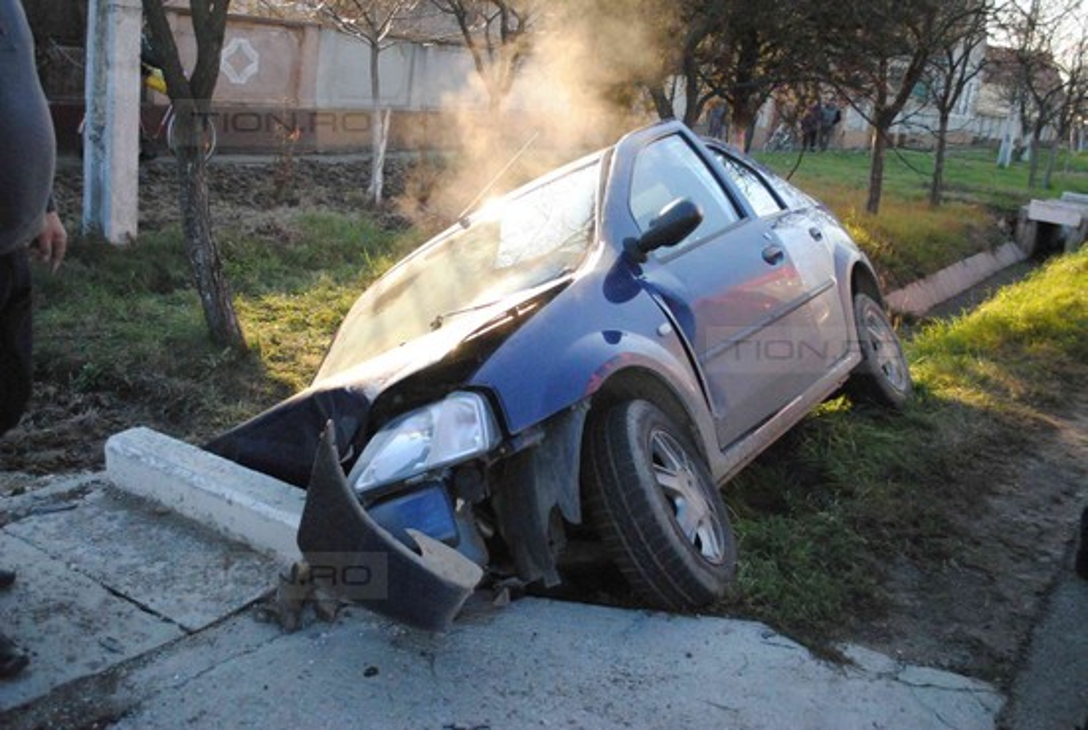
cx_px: 544
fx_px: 1090
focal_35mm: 36
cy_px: 365
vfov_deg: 37.0
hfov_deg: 53.0
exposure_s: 1/1600
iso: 1600
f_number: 4
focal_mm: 24
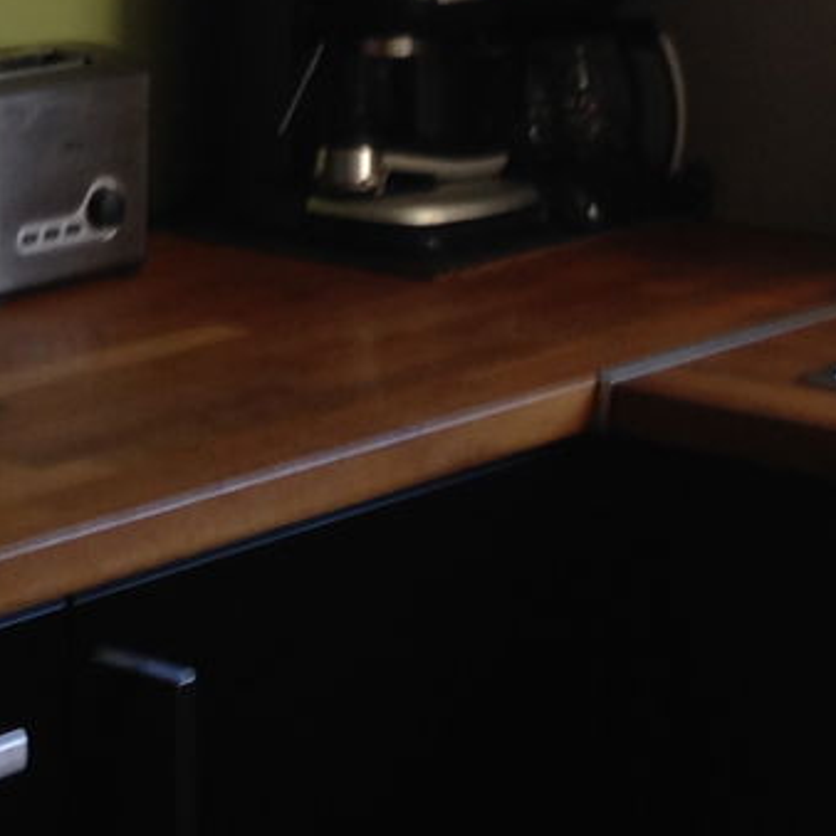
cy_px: -272
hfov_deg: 12.4
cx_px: -141
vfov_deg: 12.2
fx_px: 3771
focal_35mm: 138
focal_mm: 4.12
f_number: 2.4
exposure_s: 1/24
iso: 50
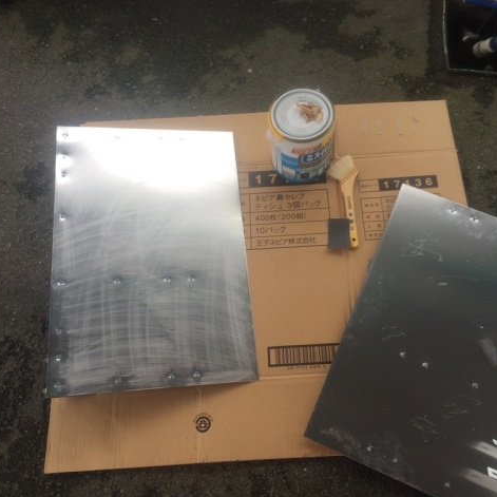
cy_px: 245
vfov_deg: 46.0
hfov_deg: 46.0
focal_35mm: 36
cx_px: 272
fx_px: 585
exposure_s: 1/123
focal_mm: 4.12
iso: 32
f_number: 2.2
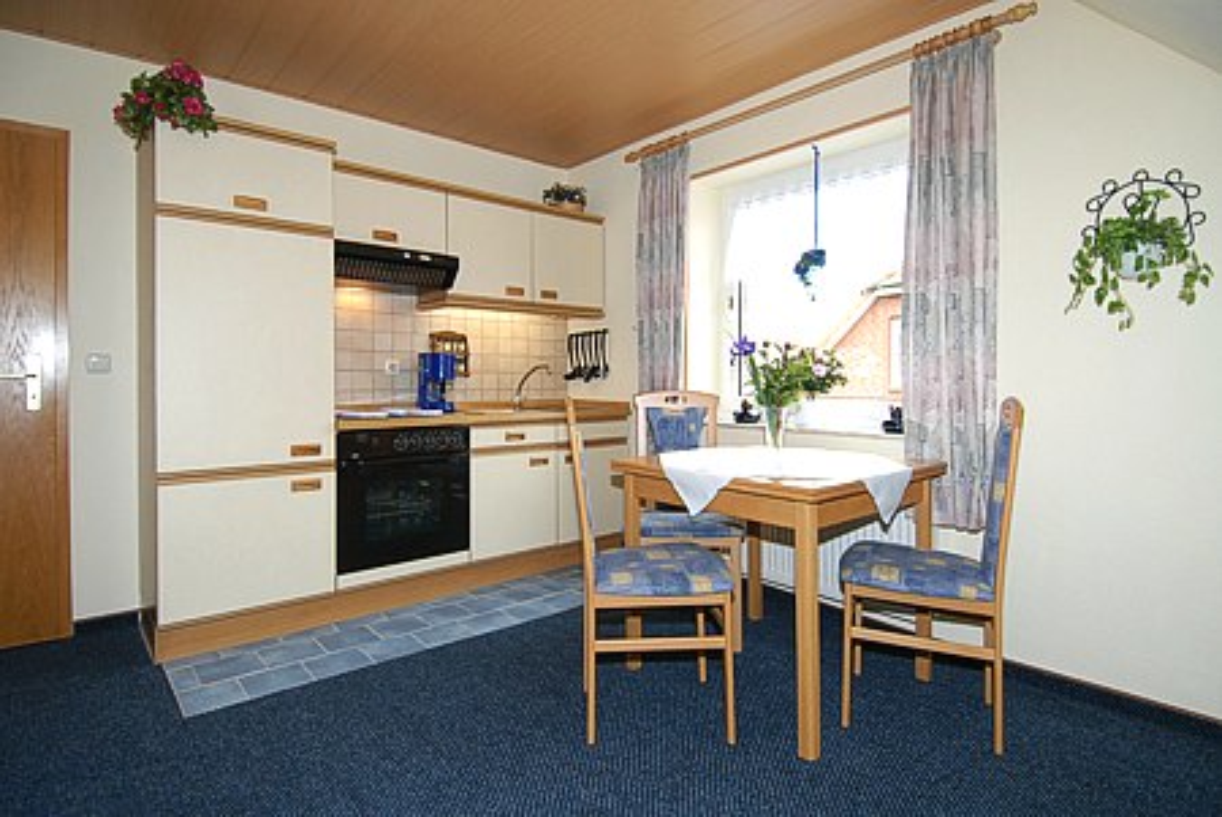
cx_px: 611
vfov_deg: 67.5
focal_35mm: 18
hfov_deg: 89.9
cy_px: 408
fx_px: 612
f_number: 4.5
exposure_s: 1/80
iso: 400
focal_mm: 12
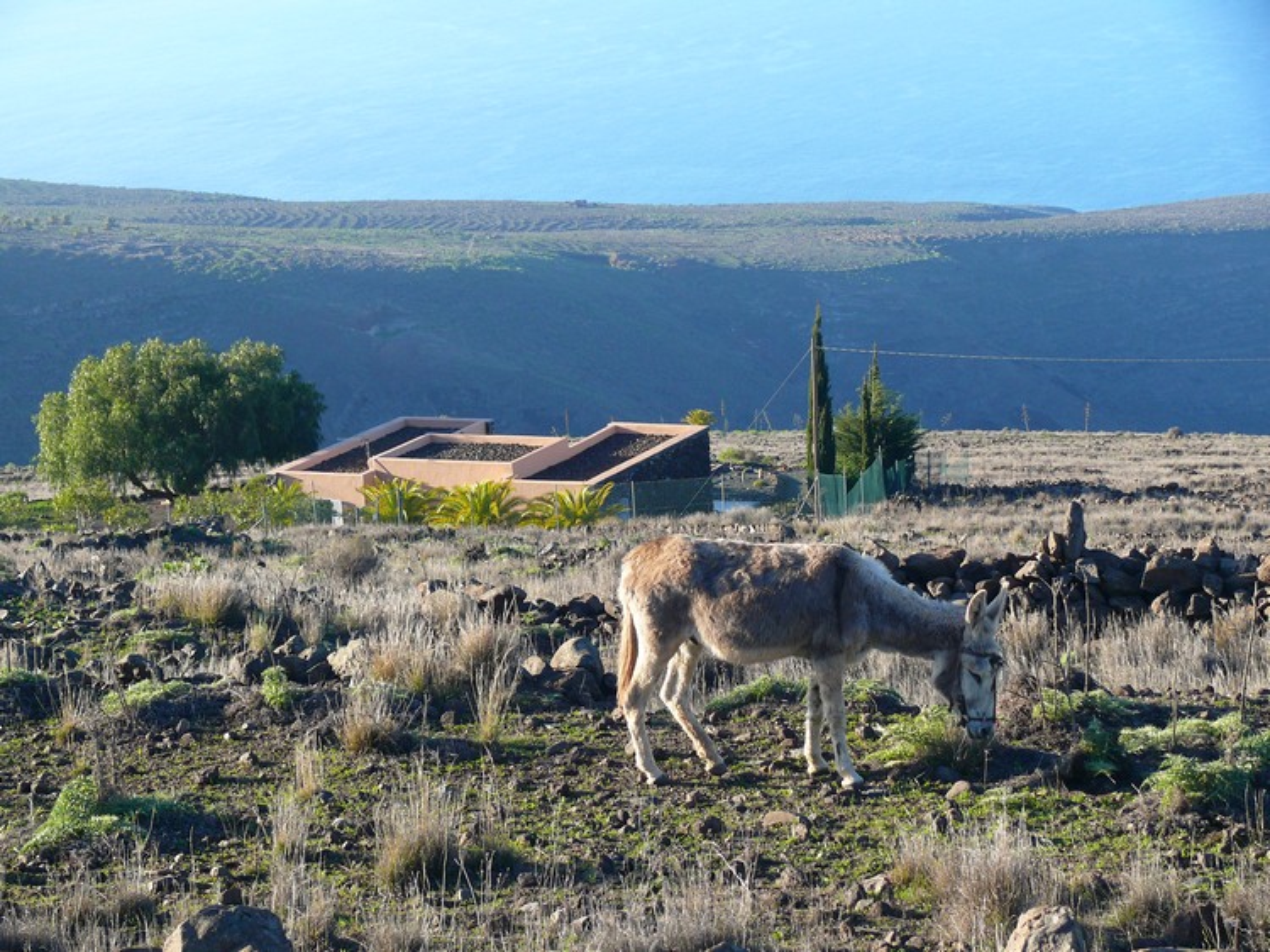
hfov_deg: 22.3
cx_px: 635
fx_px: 3228
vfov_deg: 16.8
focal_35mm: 88
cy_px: 476
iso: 100
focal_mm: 18.7
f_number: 4
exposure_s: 1/100
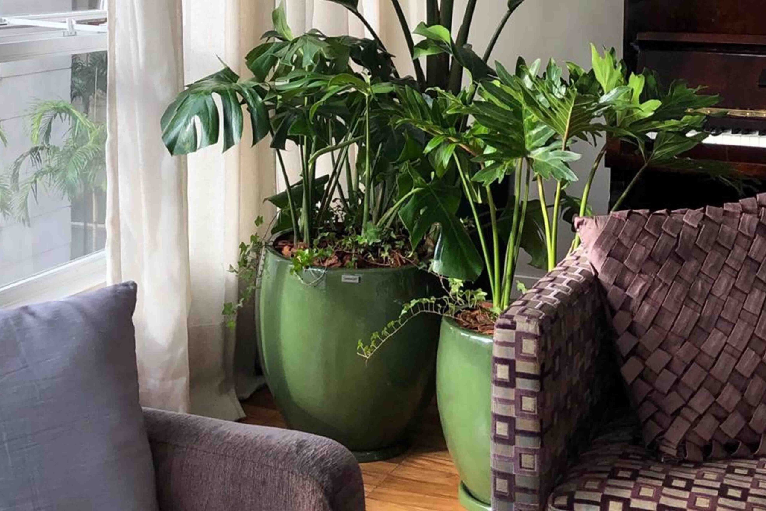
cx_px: 383
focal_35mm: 48
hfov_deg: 41.1
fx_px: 1021
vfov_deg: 28.1
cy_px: 256
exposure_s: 1/250
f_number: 4
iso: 80
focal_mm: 32
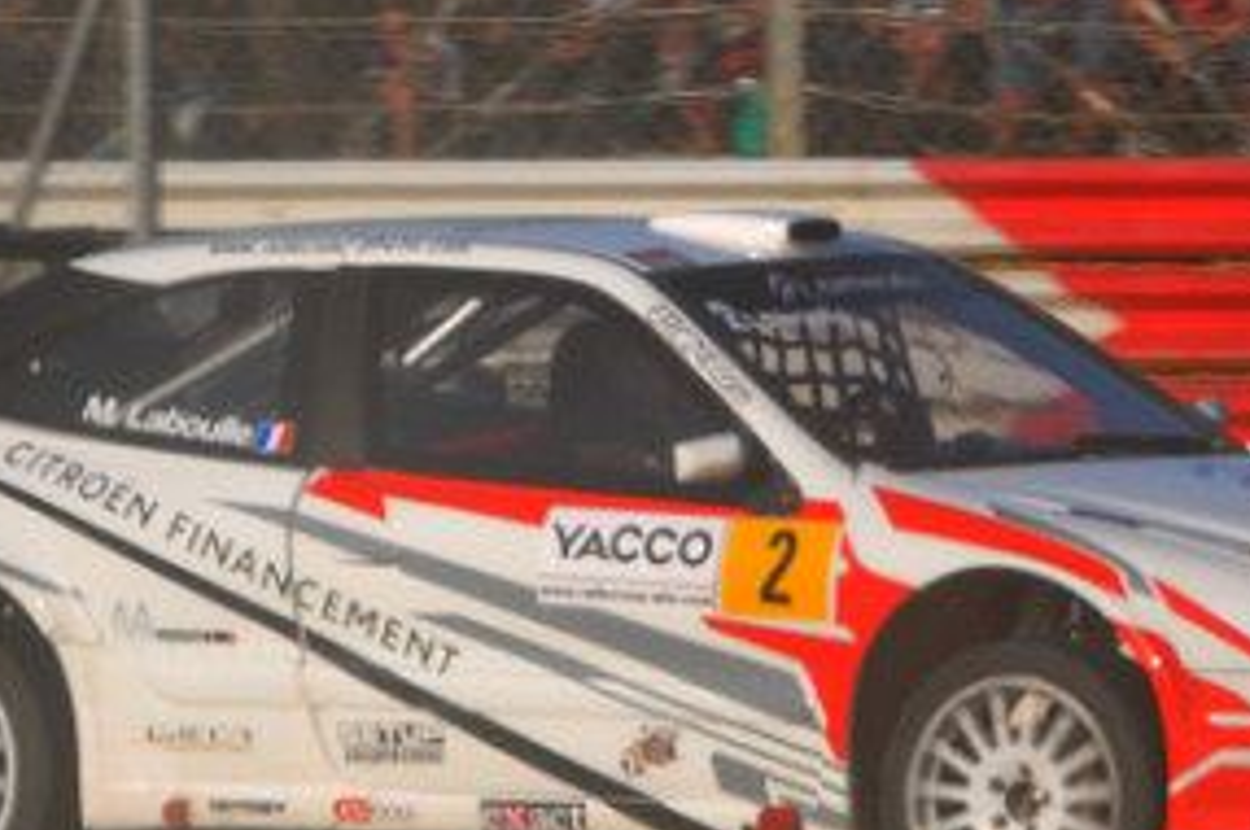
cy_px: 384
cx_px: 459
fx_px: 54555
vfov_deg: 0.9
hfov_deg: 1.3
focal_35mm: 1573
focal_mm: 300
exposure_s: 1/640
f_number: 6.3
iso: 200
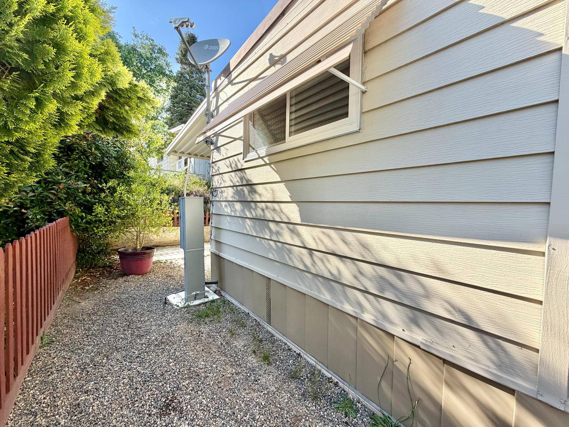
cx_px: 284
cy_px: 214
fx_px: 230
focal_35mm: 14
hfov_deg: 102.1
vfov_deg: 85.7
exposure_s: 1/502
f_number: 2.2
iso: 50
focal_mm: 2.22
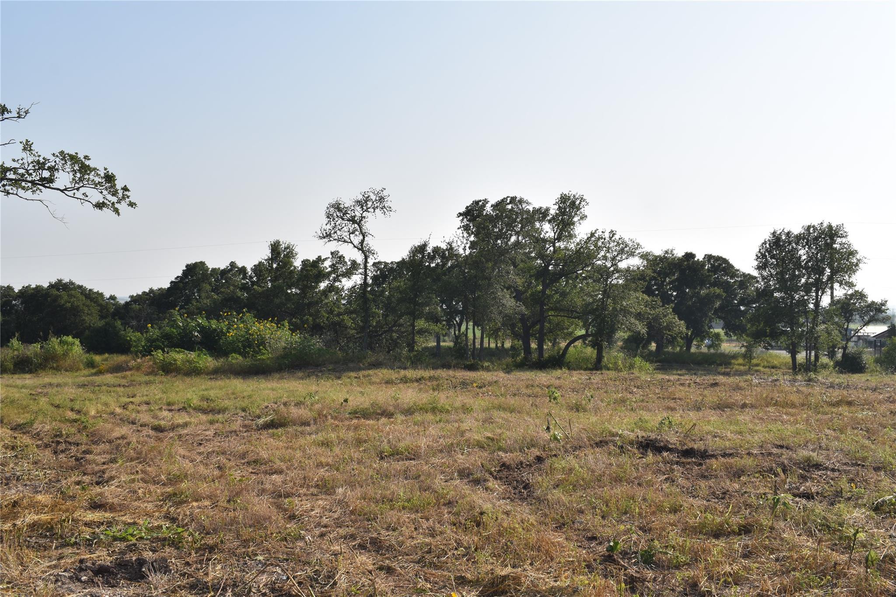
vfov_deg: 36.9
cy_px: 298
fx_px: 896
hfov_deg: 53.1
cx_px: 448
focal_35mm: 36
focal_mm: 24
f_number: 13
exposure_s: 1/200
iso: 100
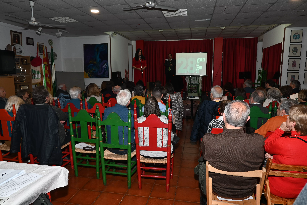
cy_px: 102
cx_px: 154
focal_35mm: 24
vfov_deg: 53.1
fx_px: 205
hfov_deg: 73.7
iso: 400
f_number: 5.6
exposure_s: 1/60
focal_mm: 16
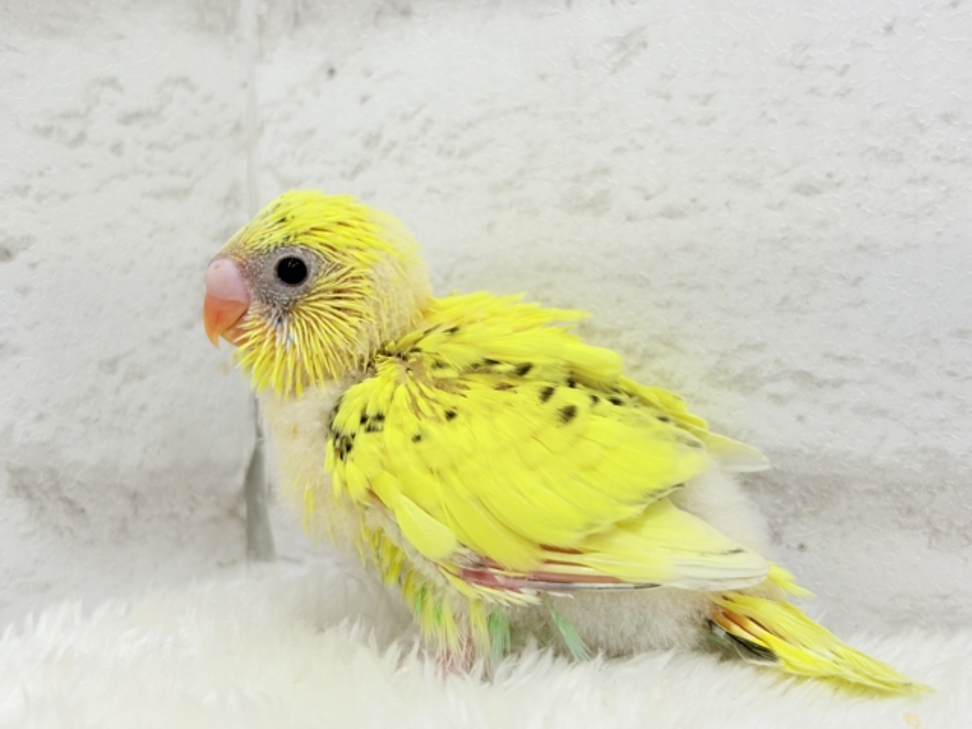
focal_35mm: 52
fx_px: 1460
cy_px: 364
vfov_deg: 28.0
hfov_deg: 36.8
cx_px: 486
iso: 40
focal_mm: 5.96
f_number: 1.6
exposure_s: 1/50
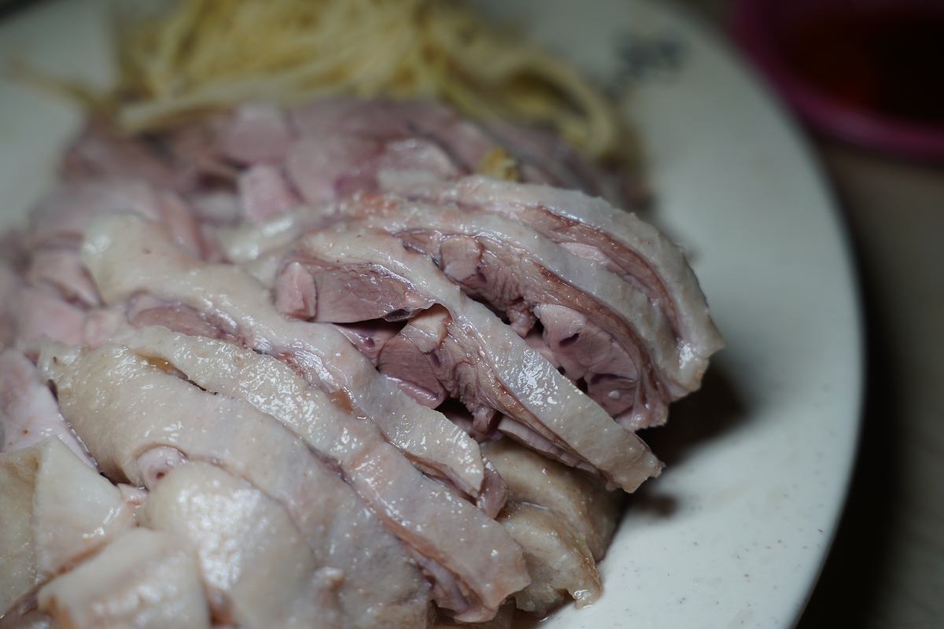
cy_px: 314
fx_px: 1967
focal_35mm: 75
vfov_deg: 18.2
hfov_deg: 27.0
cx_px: 472
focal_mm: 75
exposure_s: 1/80
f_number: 4
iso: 100
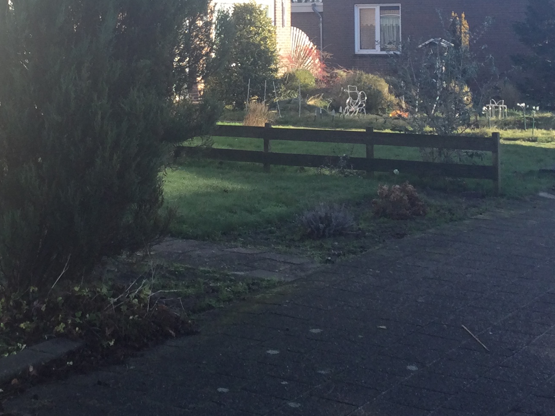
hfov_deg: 24.9
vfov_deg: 18.2
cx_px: 187
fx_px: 1251
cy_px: -44
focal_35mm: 78
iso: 25
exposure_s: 1/156
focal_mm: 3.3
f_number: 2.4
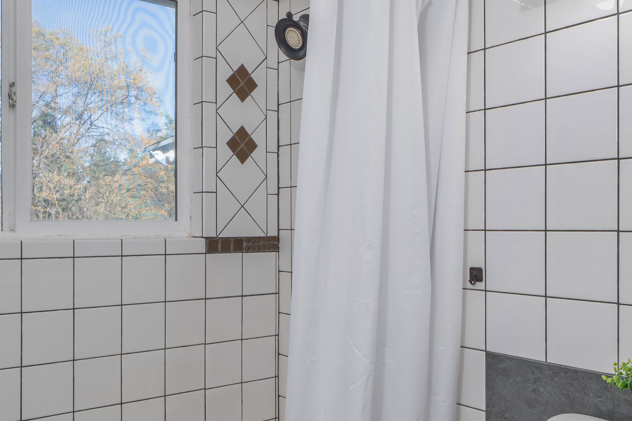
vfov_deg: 40.0
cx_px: 236
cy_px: 218
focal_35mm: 33
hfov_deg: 56.5
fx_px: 579
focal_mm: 14
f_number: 6.3
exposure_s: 1/200
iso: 320
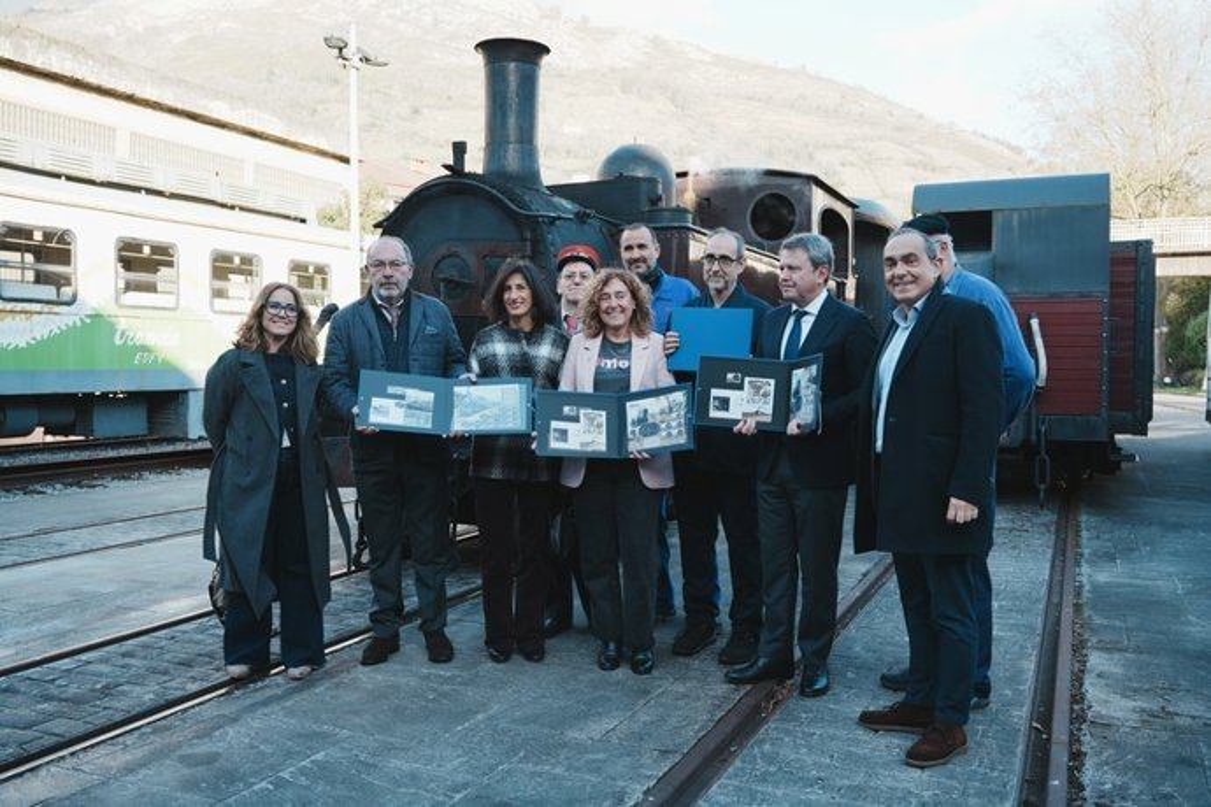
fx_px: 1083
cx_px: 606
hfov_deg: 58.4
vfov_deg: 40.9
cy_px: 404
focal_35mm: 32
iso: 200
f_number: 5
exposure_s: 1/200
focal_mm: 32.2
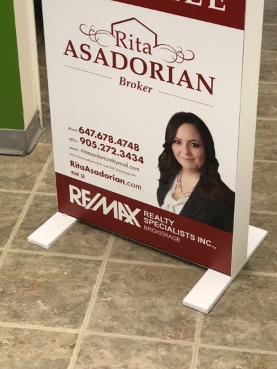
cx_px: 153
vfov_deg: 24.6
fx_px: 843
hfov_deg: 18.7
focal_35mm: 79
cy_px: 126
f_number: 2.8
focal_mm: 6.6
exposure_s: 1/60
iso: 250
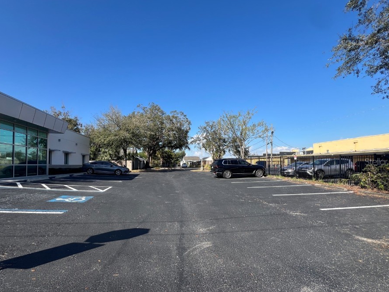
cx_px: 182
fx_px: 169
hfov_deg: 98.0
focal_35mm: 15
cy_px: 161
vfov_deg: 81.5
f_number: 1.8
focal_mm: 1.57
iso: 32
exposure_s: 1/1074
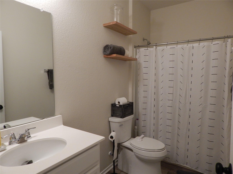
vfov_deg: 58.9
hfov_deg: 73.9
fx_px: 155
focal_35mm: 23
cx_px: 116
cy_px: 87
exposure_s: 1/30
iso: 280
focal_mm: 4
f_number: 3
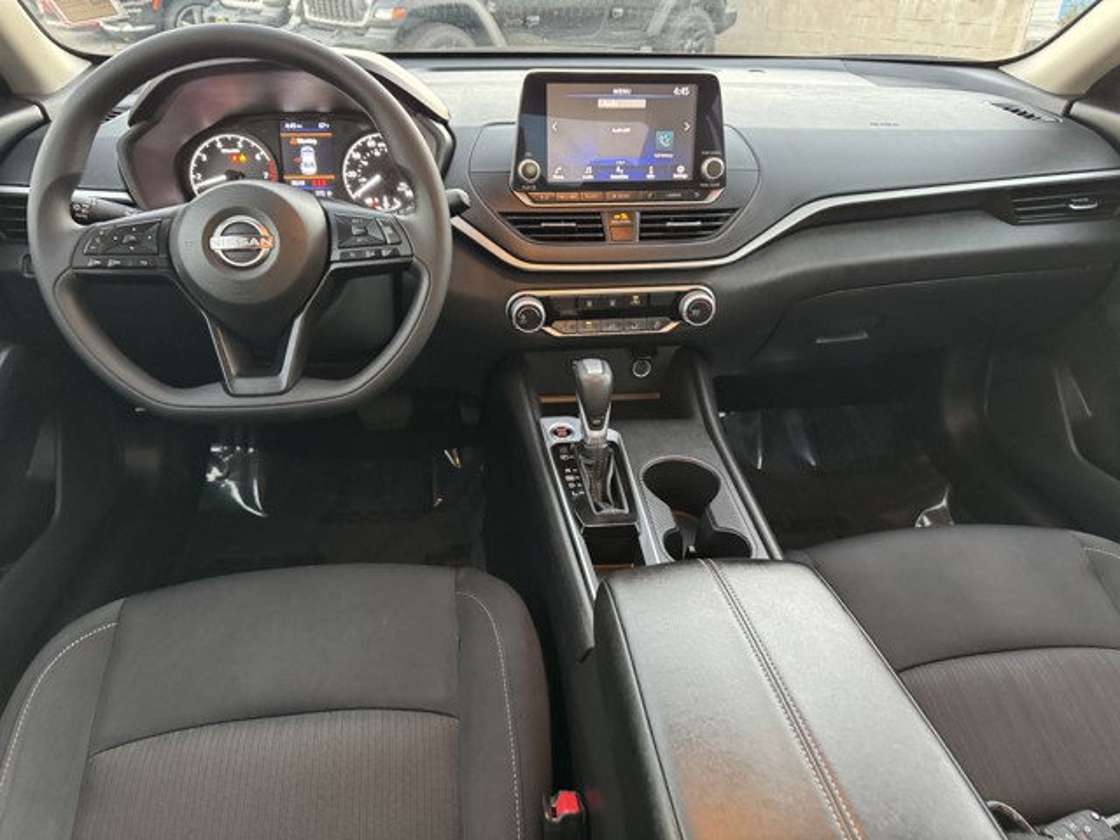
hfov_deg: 71.6
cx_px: 560
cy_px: 420
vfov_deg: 56.8
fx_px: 777
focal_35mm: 24
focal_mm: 6.76
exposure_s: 1/45
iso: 800
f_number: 1.78
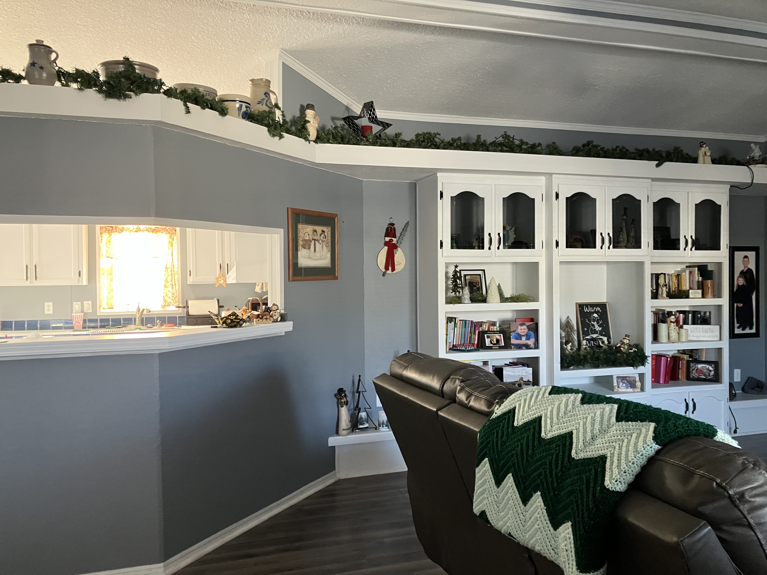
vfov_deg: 49.7
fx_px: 620
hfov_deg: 63.4
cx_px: 384
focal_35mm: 28
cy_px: 288
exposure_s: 1/60
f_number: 1.8
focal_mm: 3.99
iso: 320
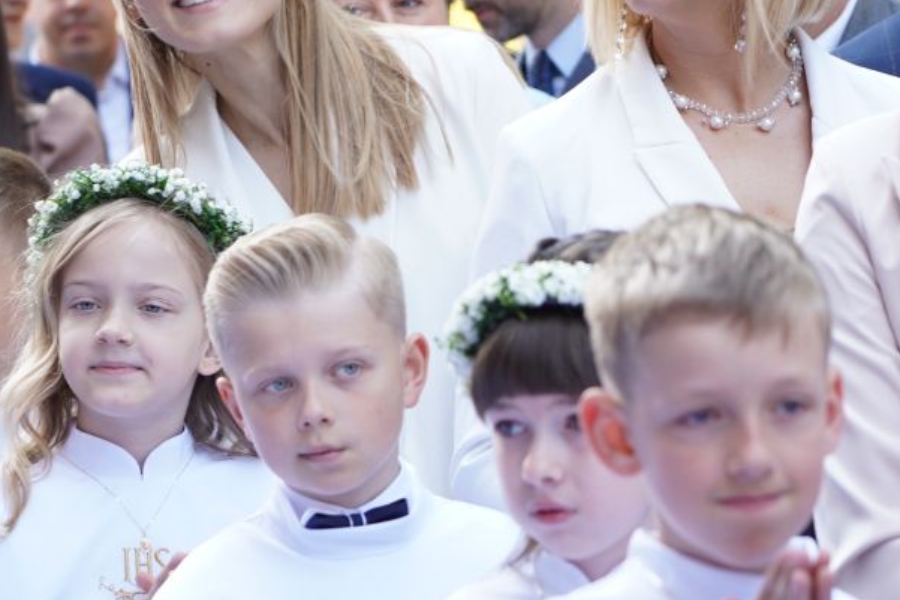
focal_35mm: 227
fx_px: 5676
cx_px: 535
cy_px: 297
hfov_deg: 9.1
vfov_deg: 6.1
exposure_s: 1/100
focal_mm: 105
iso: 250
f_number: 4
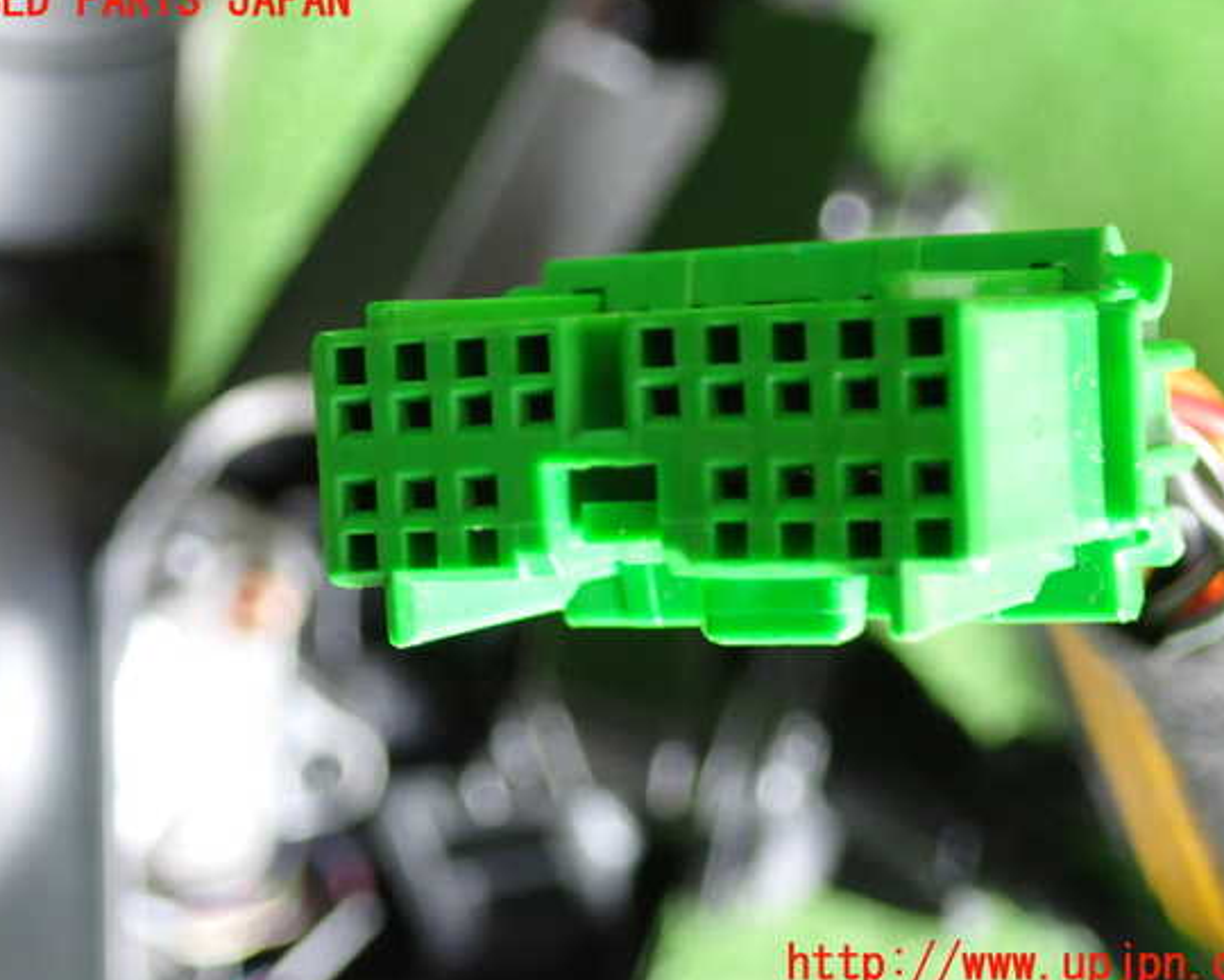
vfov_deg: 17.3
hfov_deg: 21.5
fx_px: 3224
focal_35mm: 89
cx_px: 619
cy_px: 483
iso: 800
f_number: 4.3
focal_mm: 14.62
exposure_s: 1/50
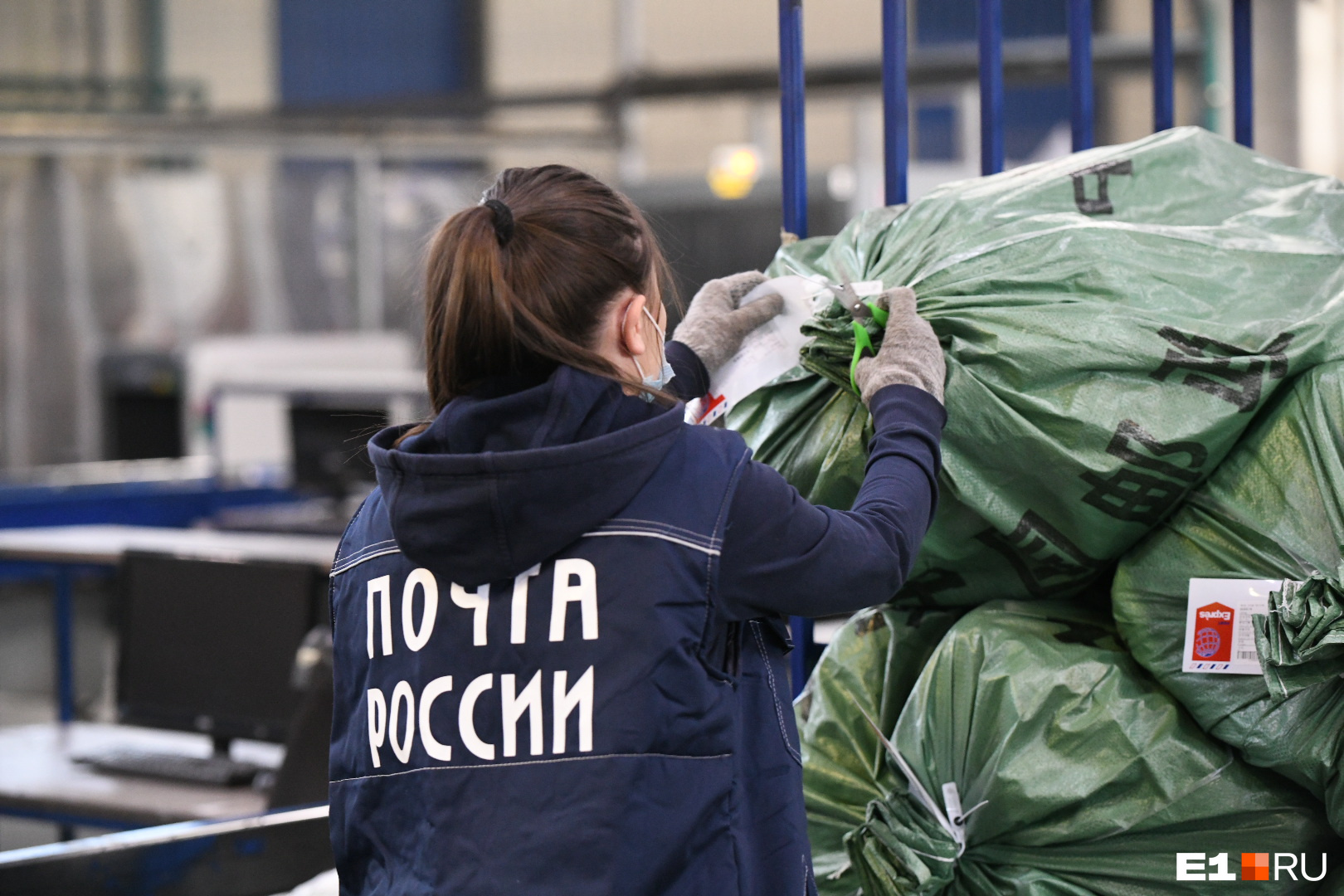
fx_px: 3920
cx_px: 672
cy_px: 448
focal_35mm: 105
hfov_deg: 19.5
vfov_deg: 13.0
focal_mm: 105
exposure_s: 1/125
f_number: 3.5
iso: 5000
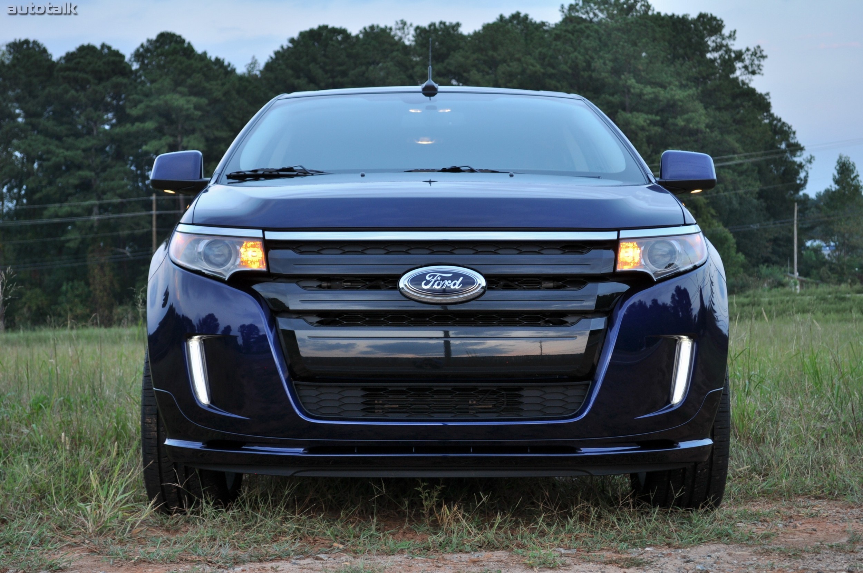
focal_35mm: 68
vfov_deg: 20.1
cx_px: 432
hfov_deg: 29.9
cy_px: 286
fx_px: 1616
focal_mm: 45
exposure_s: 1/30
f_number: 5.3
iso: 200
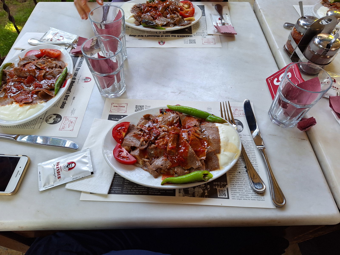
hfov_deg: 73.9
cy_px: 128
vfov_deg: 58.9
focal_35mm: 23
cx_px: 170
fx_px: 226
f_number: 1.8
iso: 50
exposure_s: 1/50
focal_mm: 5.54
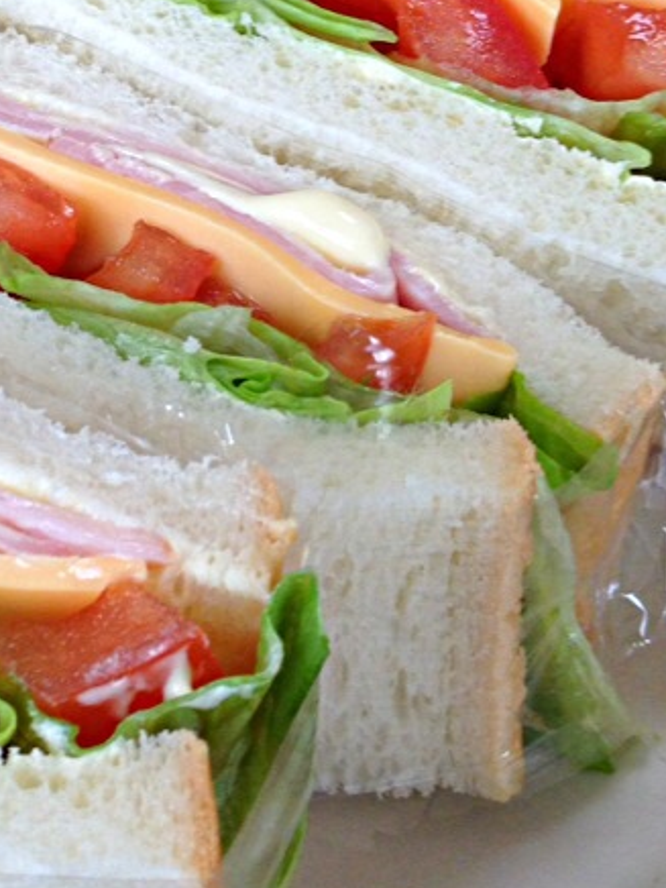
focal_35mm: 77
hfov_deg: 18.5
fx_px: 1975
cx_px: -33
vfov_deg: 25.0
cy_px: 196
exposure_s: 1/120
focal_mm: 4.28
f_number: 2.4
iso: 64
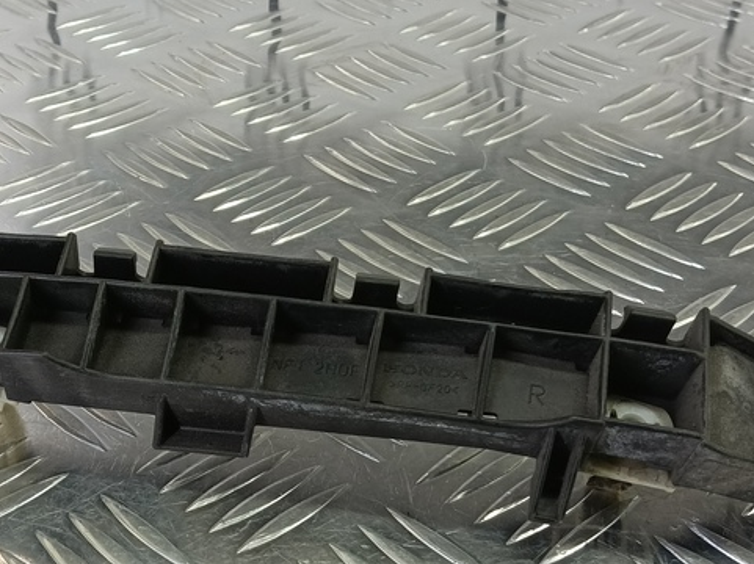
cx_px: 263
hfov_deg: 38.6
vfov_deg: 29.5
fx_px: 1067
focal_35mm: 49
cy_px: 357
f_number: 1.6
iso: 130
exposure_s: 1/50
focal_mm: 4.11
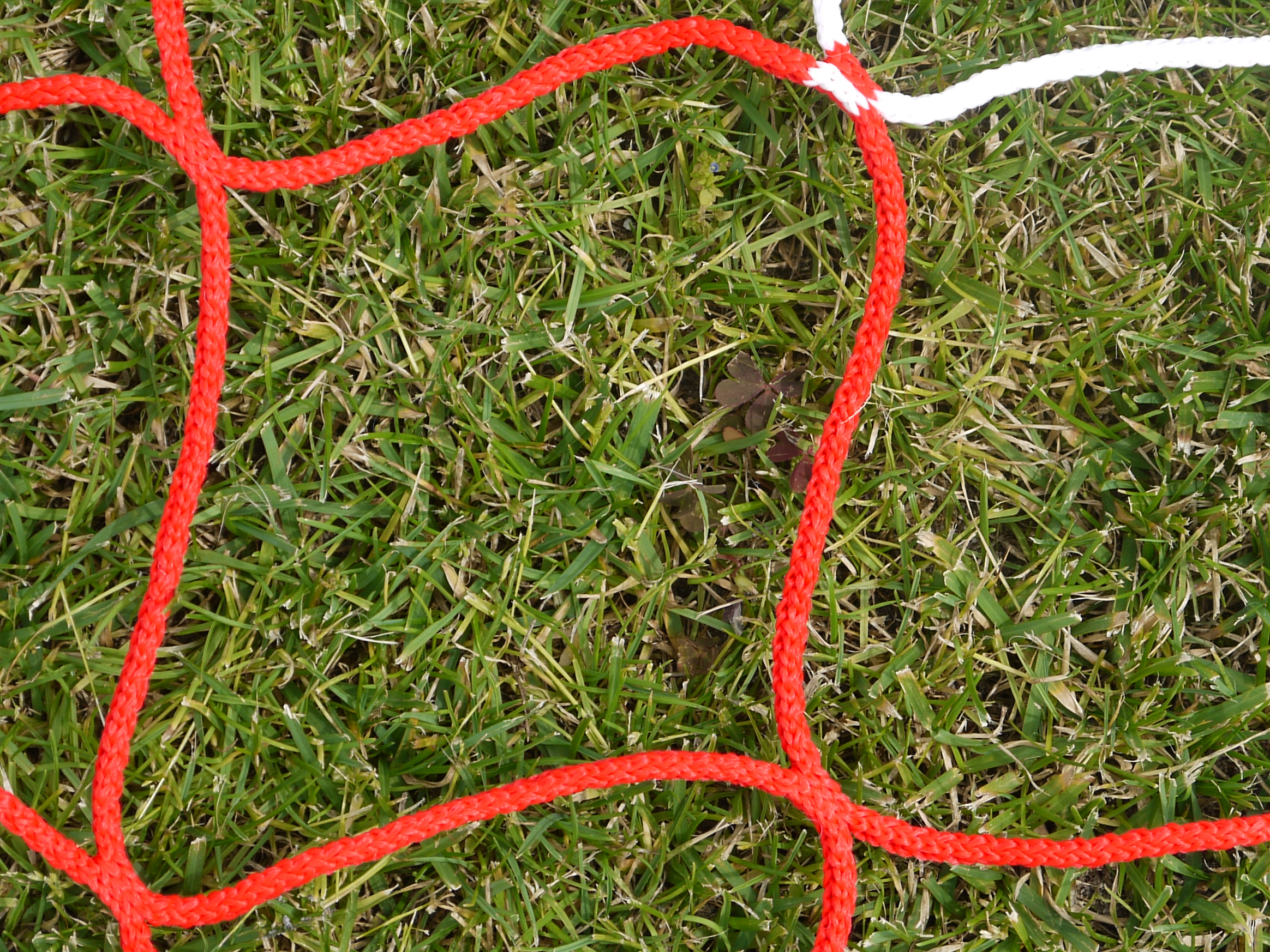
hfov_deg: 14.7
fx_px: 4916
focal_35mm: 134
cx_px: 708
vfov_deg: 11.0
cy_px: 197
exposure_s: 1/200
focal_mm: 39
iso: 100
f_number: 6.3
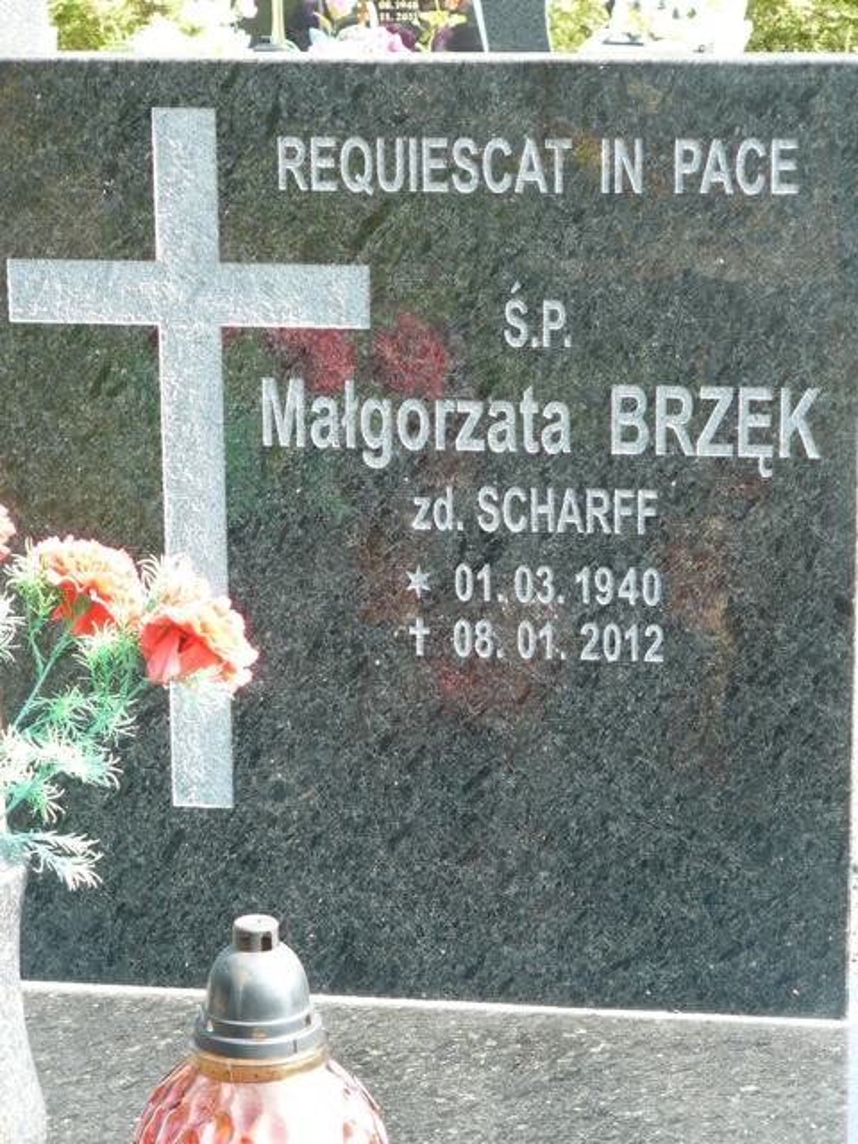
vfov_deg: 20.2
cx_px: 429
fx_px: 3206
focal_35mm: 97
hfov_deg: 15.2
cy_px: 572
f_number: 3.2
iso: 100
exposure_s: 1/100
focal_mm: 16.2
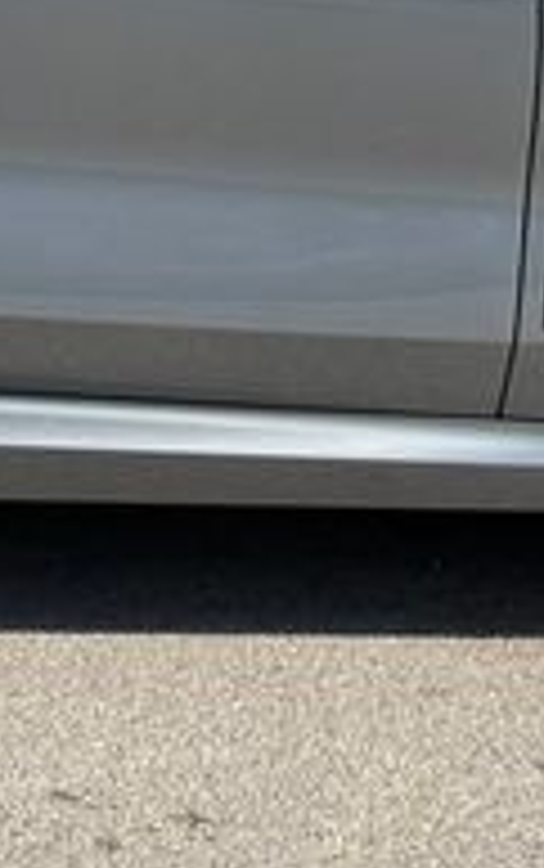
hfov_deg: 9.5
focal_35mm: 135
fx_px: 3195
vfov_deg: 13.5
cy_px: -814
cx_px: -243
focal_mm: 6.76
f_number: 1.78
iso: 80
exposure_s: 1/4950
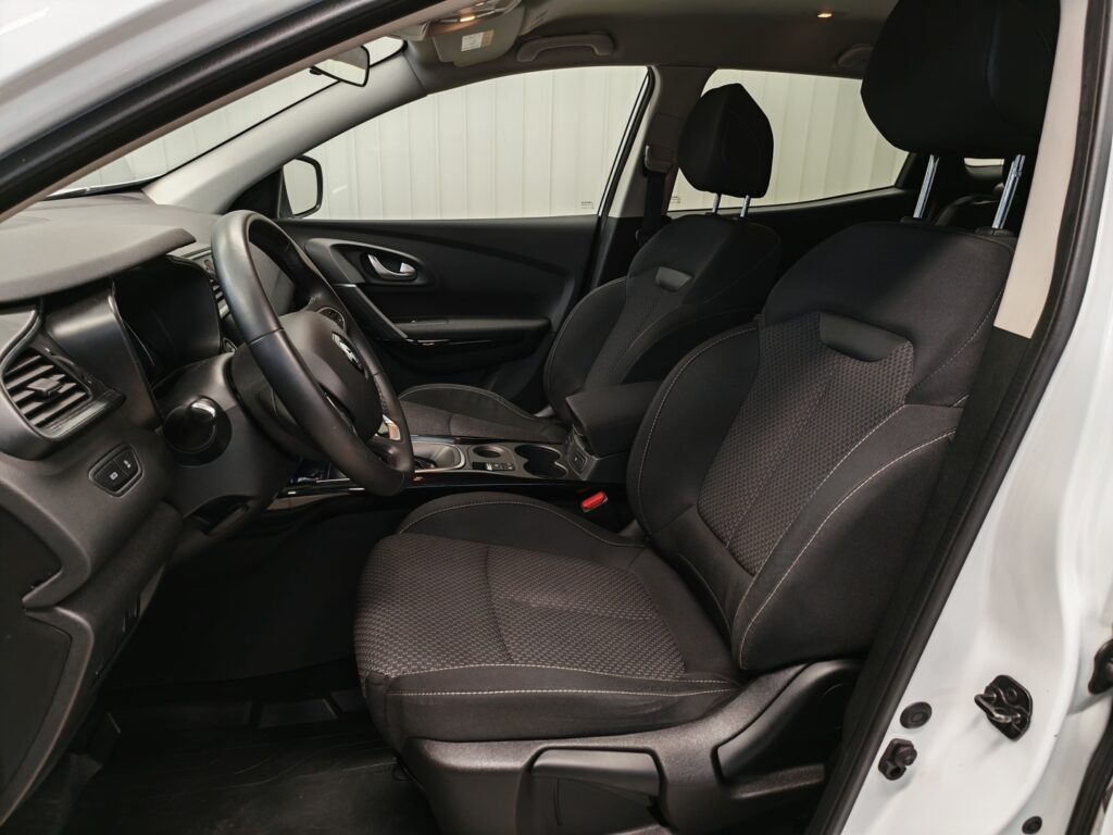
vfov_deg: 58.9
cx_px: 556
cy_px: 418
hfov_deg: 73.9
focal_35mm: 23
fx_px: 740
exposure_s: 1/50
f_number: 1.6
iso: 125
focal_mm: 5.4
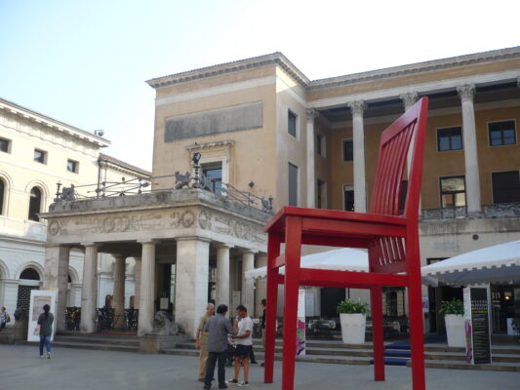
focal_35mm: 35
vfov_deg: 40.7
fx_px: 526
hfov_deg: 52.6
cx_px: 260
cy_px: 195
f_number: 2.8
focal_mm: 5.8
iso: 100
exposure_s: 1/500
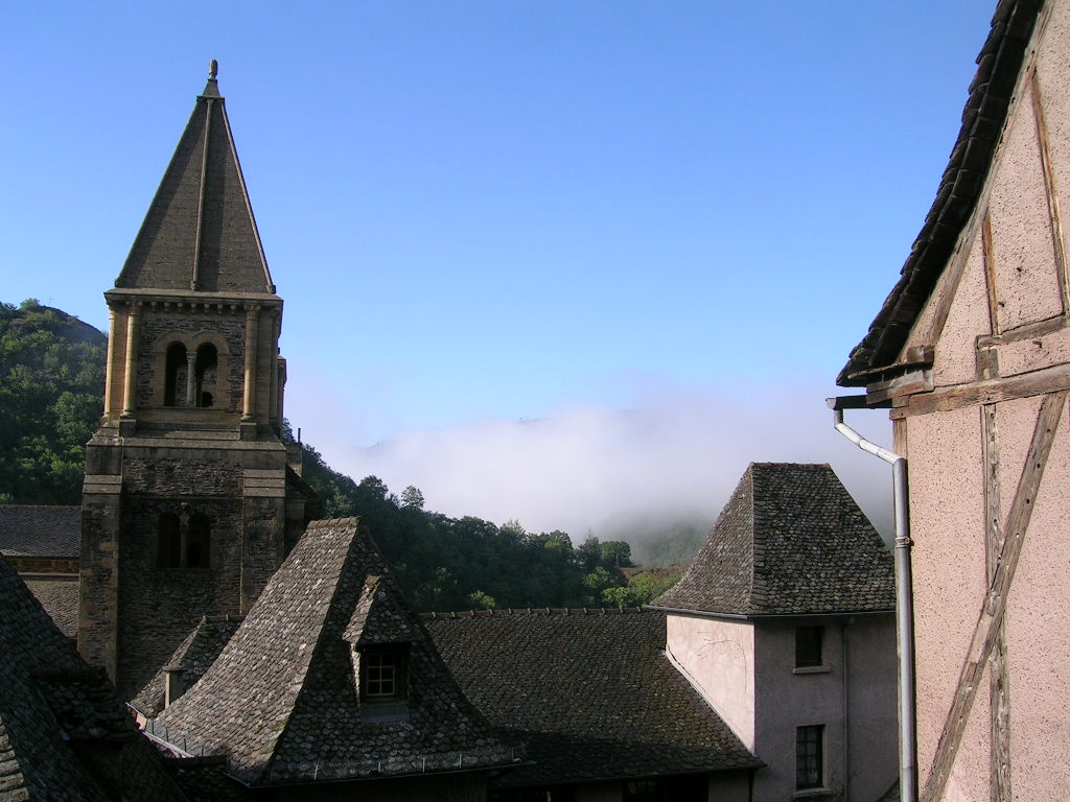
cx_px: 535
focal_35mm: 35
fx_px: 1082
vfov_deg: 40.7
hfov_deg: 52.6
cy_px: 401
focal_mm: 5.4
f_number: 4.8
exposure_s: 1/280
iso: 50
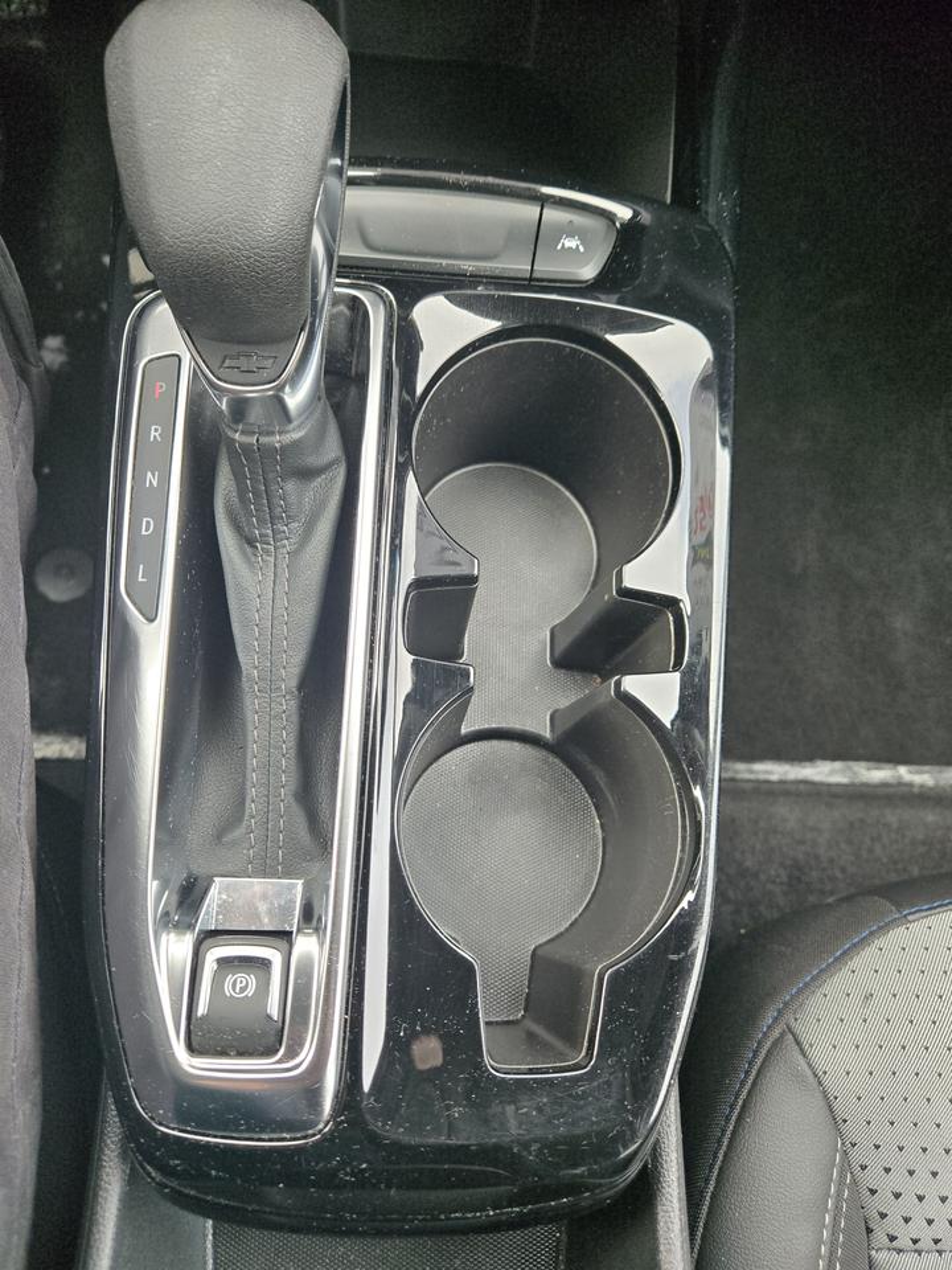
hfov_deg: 58.9
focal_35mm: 23
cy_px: 635
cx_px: 476
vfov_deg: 73.9
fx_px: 843
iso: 125
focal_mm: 5.4
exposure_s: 1/180
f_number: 1.8
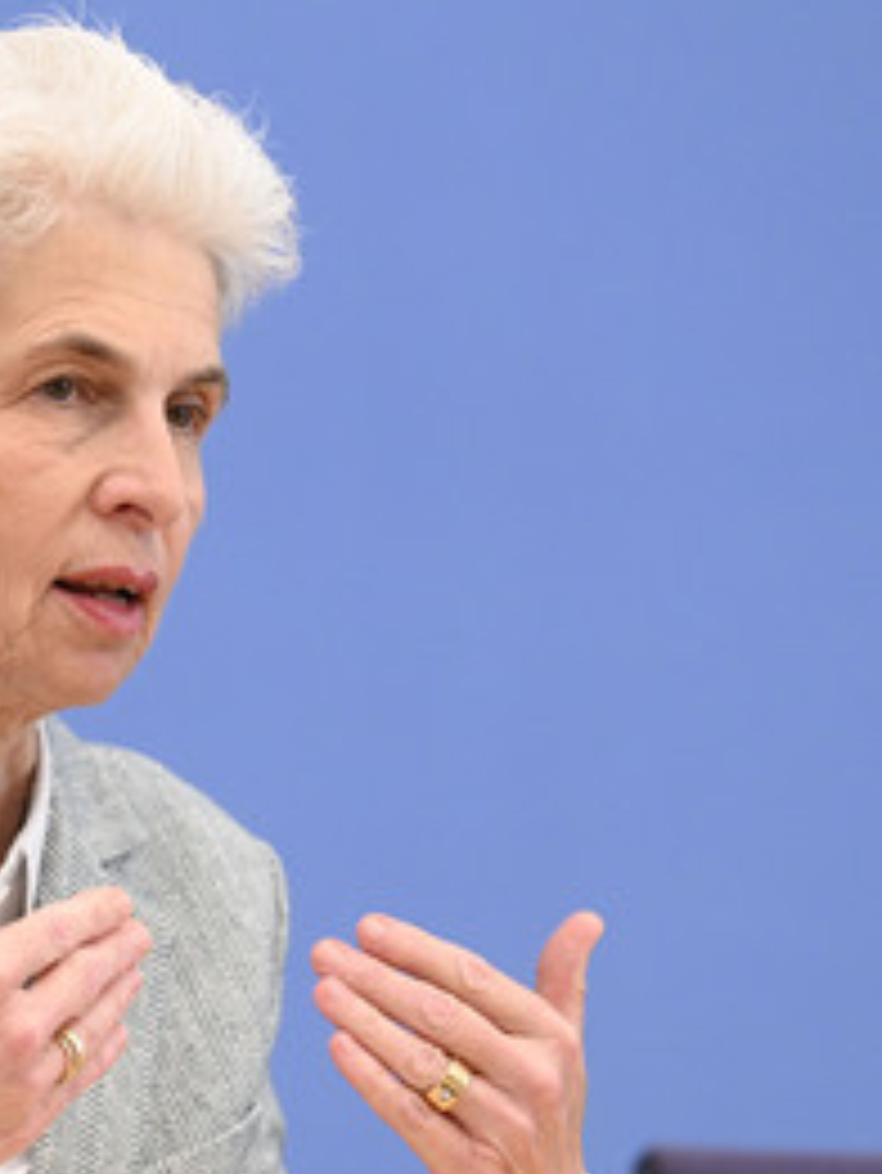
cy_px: 621
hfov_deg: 7.4
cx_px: -83
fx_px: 6755
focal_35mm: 199
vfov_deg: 9.9
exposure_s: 1/800
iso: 3200
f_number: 4.5
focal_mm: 120
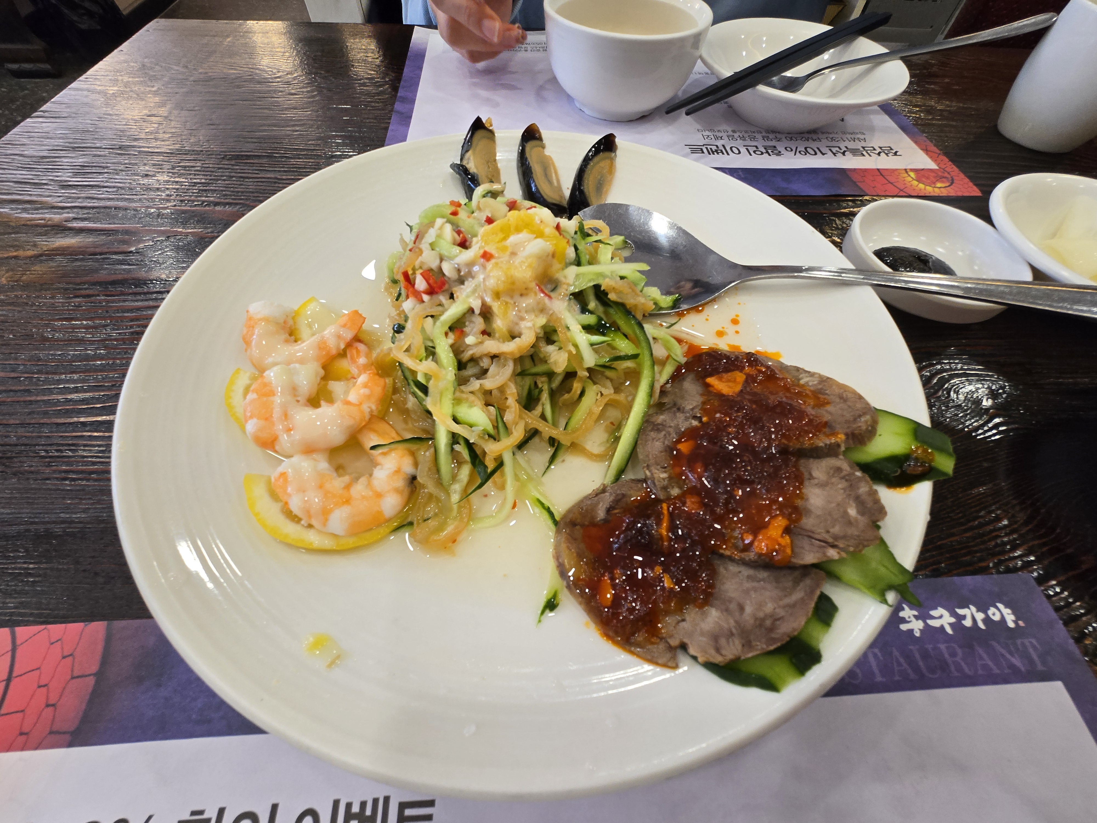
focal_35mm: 13
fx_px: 412
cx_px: 548
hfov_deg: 106.2
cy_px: 412
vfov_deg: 89.9
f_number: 2.2
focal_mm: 1.7
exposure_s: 1/60
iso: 64
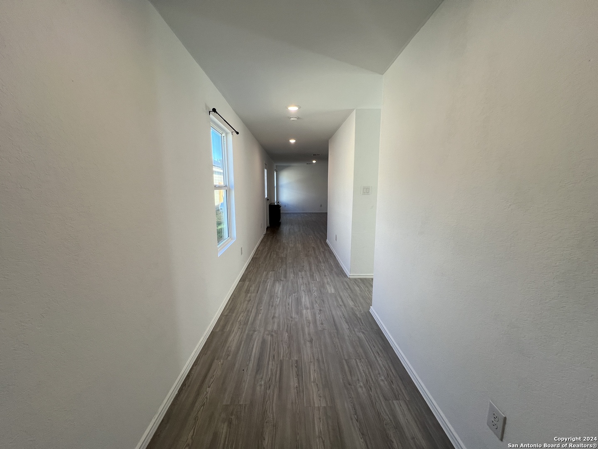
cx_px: 299
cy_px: 224
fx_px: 225
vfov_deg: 89.9
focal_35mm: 13
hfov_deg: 106.2
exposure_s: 1/120
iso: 64
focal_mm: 1.57
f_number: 1.8
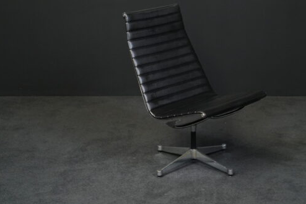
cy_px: 94
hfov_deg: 25.6
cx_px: 184
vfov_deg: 17.3
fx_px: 671
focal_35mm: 79
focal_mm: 65
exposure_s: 1/160
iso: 5000
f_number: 8
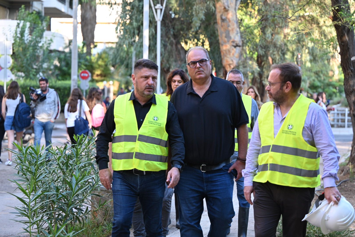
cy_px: 118
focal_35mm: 74
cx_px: 178
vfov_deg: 18.4
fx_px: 730
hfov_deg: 27.3
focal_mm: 74
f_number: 3.2
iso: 400
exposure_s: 1/250
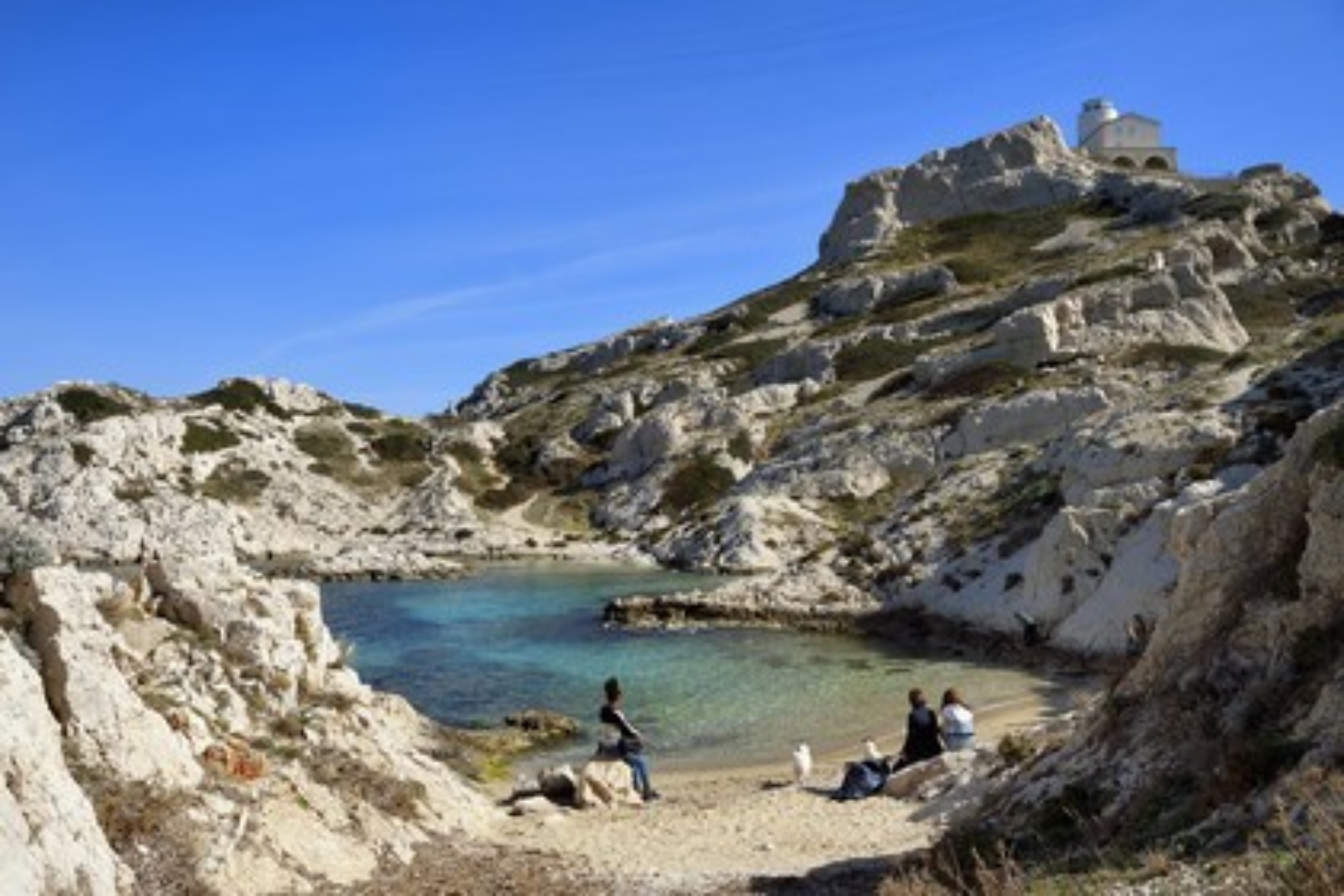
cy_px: 448
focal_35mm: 32
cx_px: 672
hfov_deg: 58.7
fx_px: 1195
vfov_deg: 41.1
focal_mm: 32
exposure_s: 1/400
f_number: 11
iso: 200
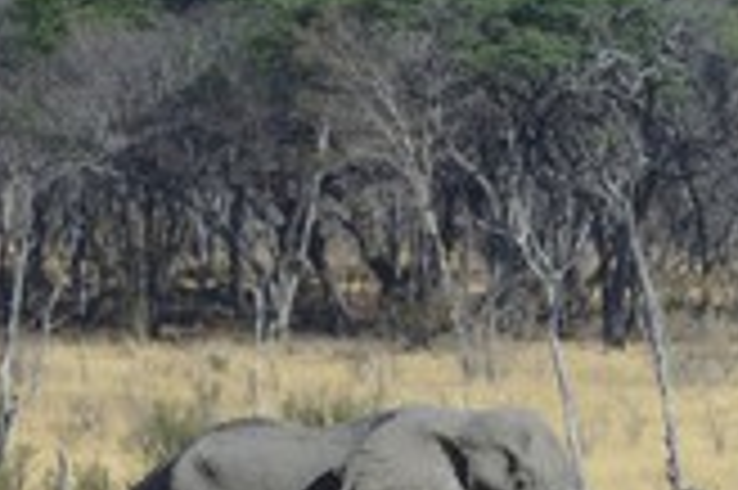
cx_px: -25
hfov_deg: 2.9
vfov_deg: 1.9
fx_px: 14684
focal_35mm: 717
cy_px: 418
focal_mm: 280
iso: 800
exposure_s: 1/1600
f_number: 10
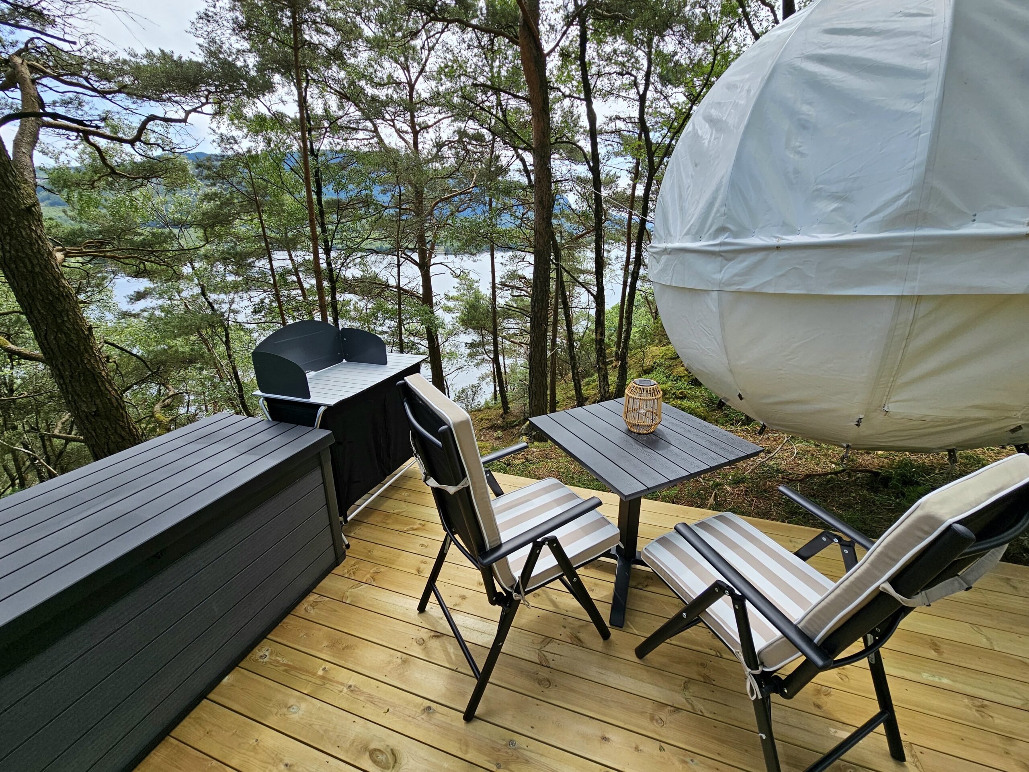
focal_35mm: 13
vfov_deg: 89.9
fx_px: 386
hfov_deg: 106.2
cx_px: 514
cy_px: 386
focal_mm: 2.2
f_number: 2.2
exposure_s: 1/909
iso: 50
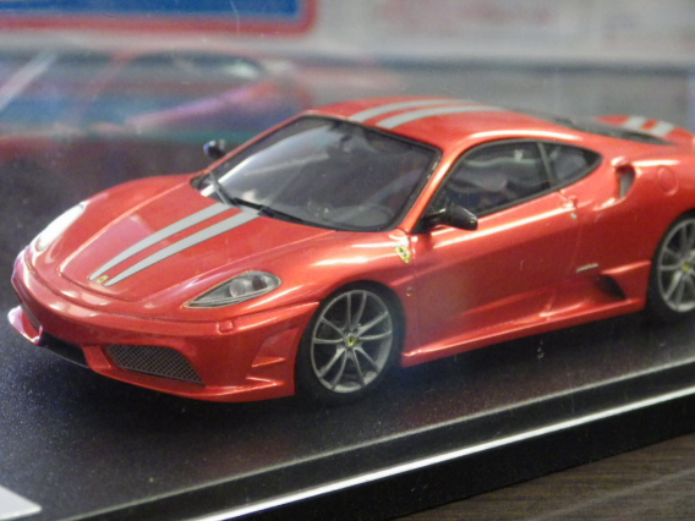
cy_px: 230
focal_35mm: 116
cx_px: 370
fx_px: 2329
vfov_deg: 12.8
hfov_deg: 17.0
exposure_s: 1/30
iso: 1000
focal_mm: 18.4
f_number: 4.6
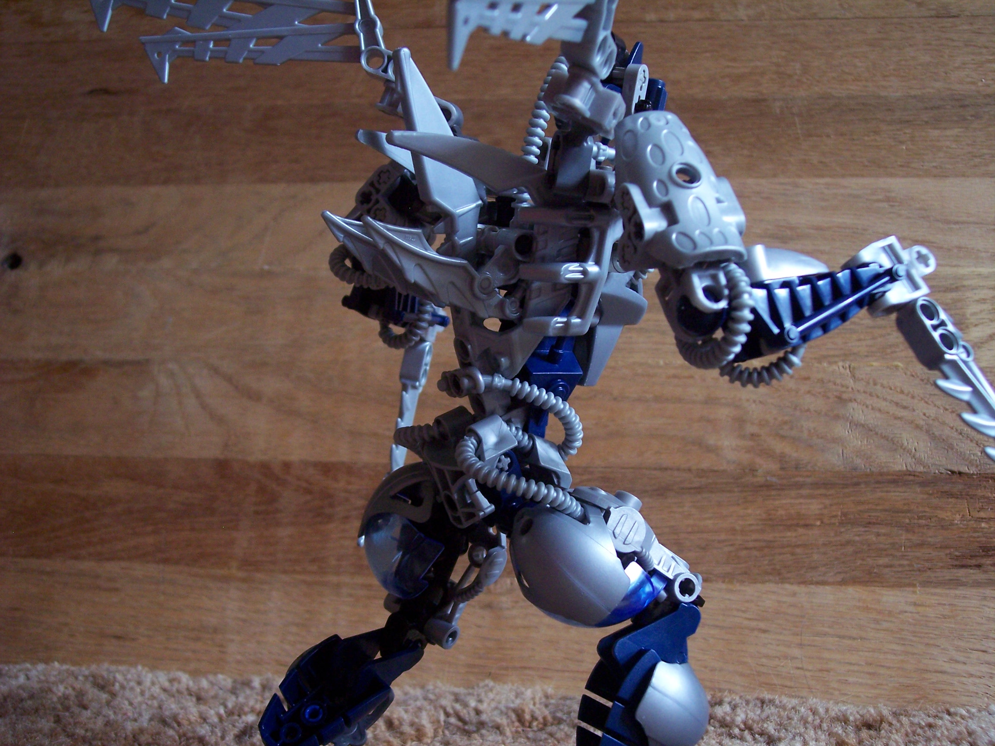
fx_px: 1121
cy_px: 373
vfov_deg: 36.8
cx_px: 498
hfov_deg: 47.9
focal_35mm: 39
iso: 200
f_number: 3.4
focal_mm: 8
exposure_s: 1/8
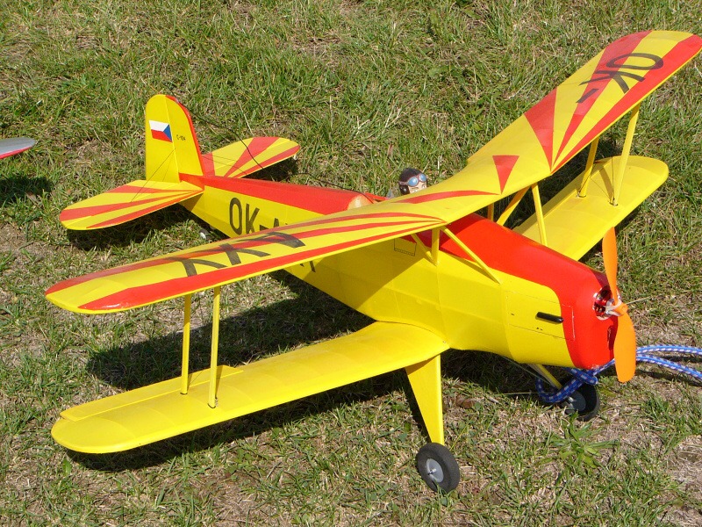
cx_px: 351
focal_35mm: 82
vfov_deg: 18.0
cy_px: 264
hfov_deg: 23.8
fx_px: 1663
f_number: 6.5
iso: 100
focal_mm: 13.6
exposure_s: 1/1000
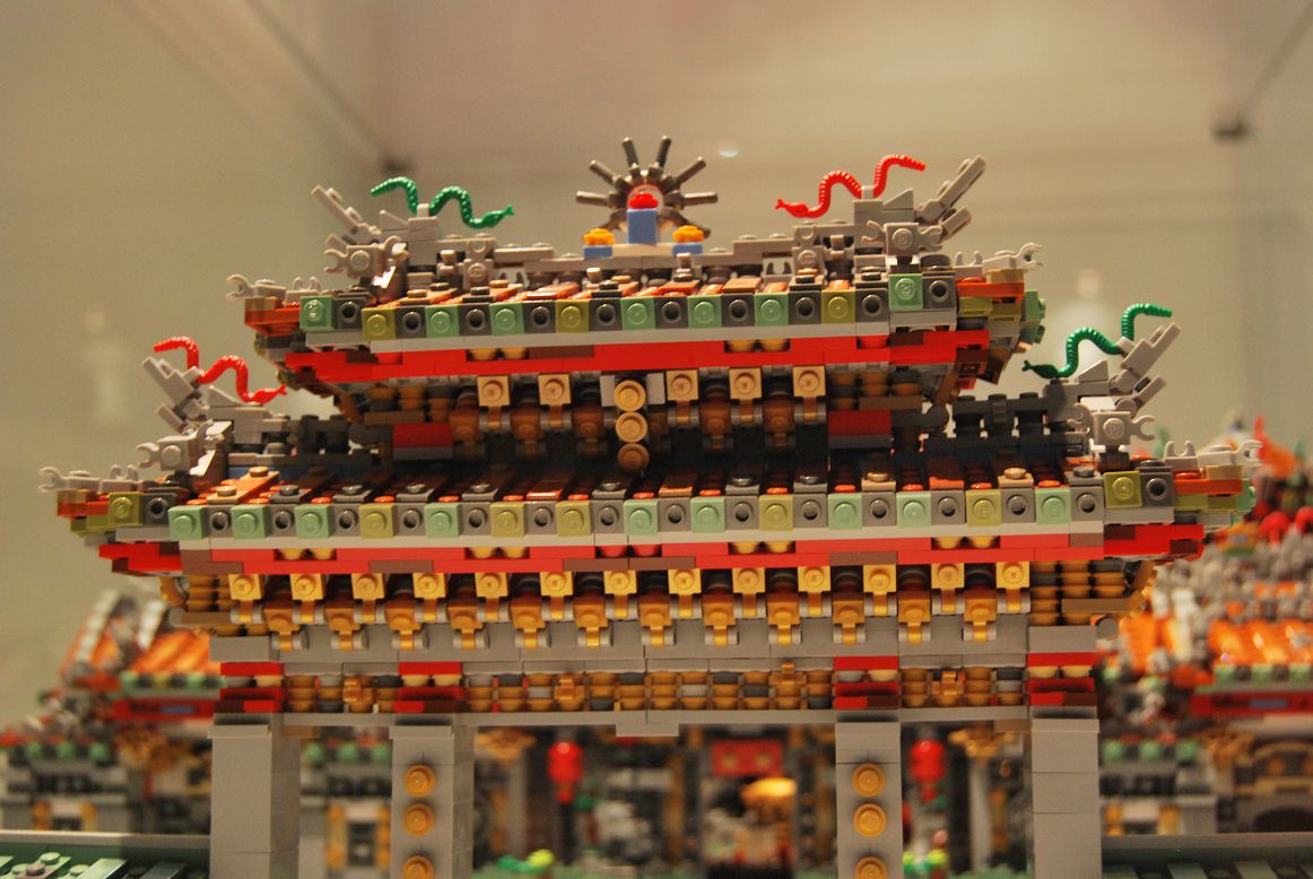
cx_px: 656
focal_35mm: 48
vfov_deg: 28.2
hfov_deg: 41.1
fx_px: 1753
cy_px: 440
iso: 800
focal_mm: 32
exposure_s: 1/15
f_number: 5.6
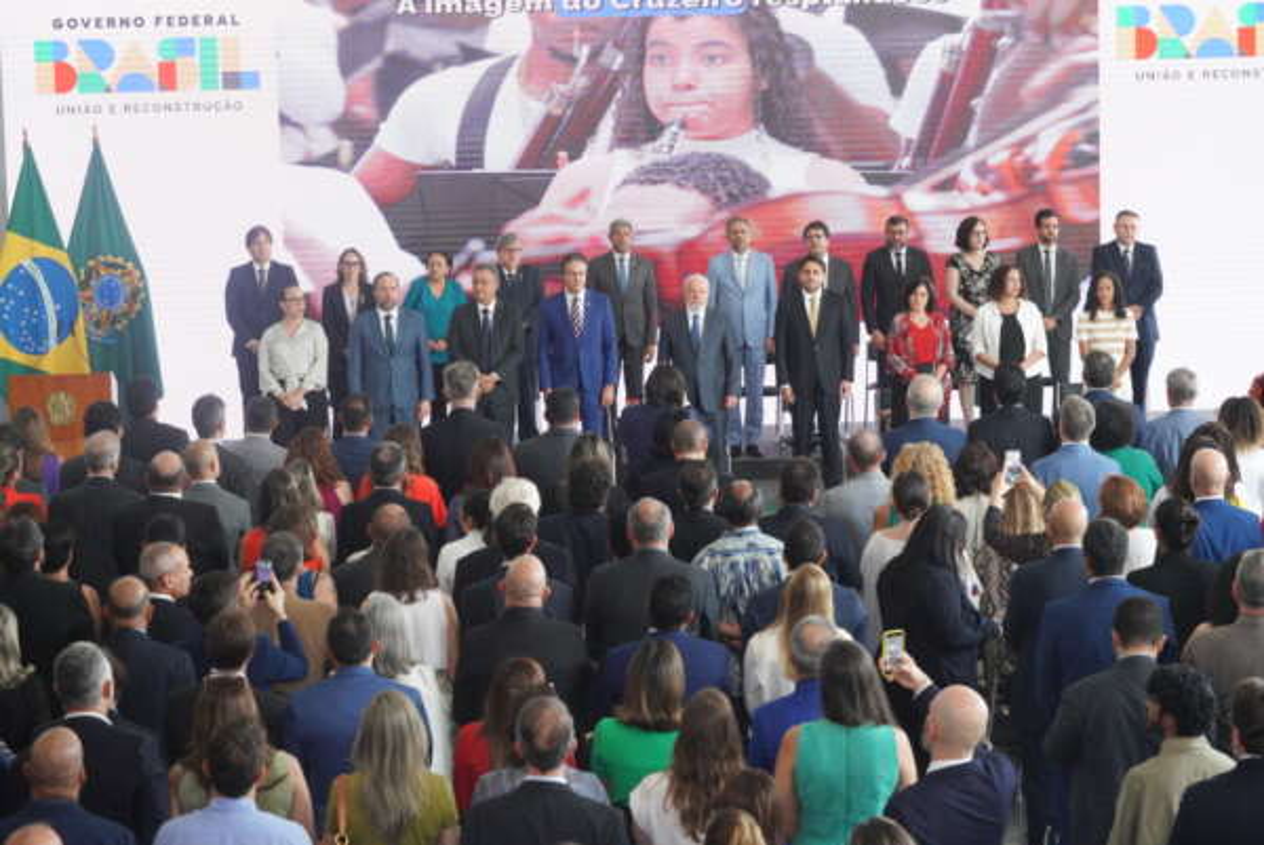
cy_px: 422
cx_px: 632
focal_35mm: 98
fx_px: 3443
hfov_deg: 20.8
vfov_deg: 14.0
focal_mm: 98
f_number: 7.1
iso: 5000
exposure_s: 1/200
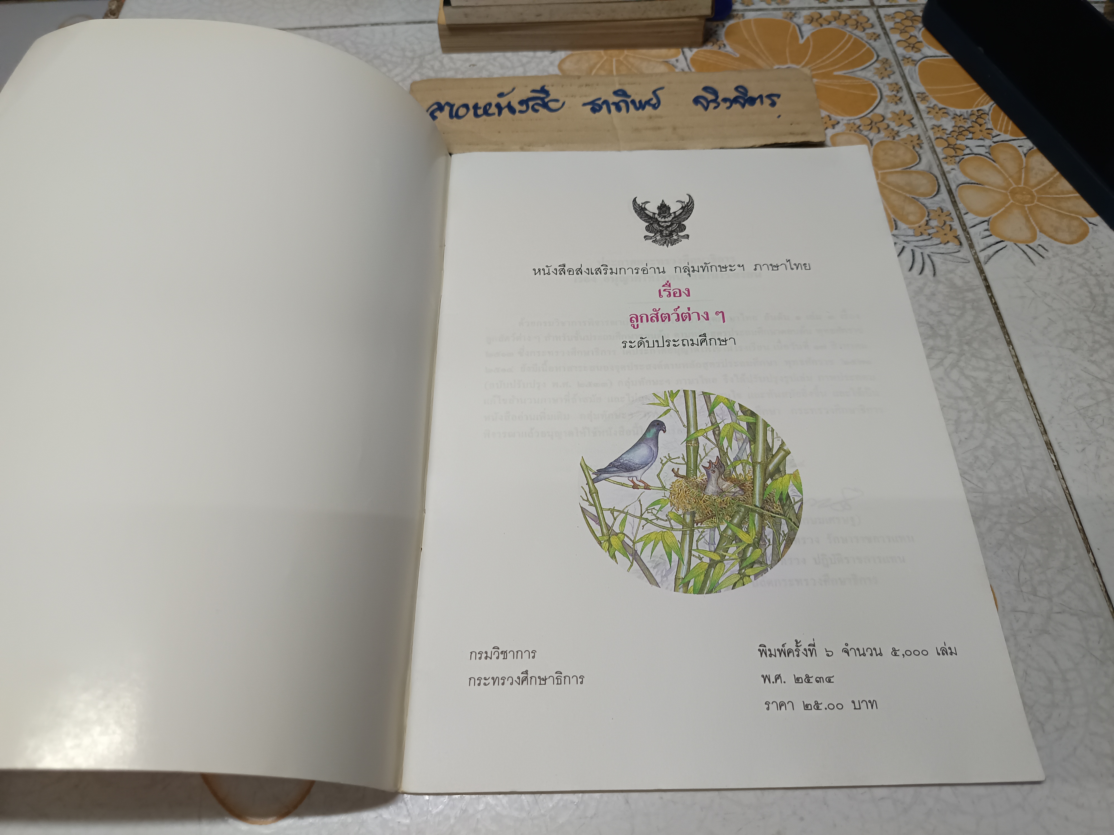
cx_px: 557
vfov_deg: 56.8
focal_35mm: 24
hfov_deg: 71.6
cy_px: 418
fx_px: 772
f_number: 1.7
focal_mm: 5.31
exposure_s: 1/50
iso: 913
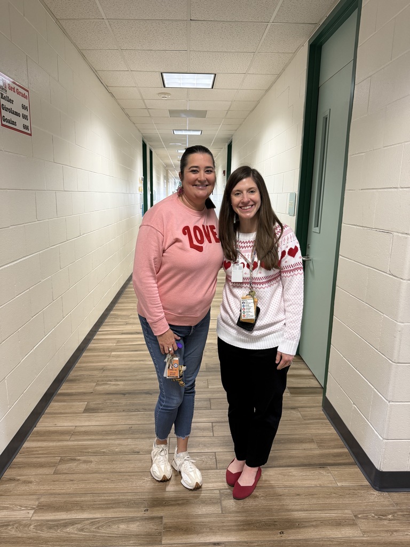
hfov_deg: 56.8
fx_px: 379
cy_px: 274
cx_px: 205
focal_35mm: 24
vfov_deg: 71.6
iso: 200
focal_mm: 6.76
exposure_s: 1/62
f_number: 1.78
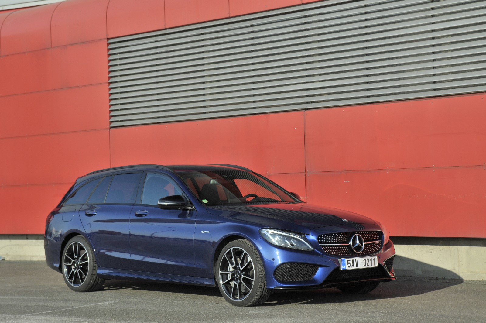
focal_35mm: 82
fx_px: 1112
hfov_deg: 24.6
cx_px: 243
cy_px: 162
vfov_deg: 16.5
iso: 200
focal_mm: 55
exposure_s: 1/400
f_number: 6.3
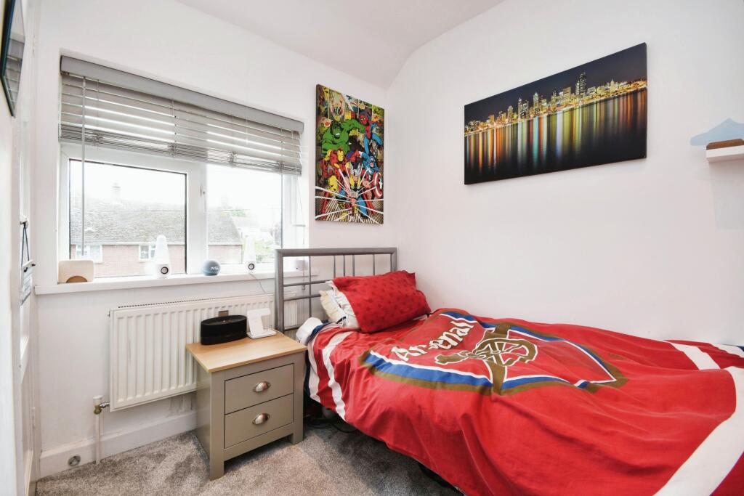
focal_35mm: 15
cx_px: 372
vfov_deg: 77.3
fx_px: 310
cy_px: 248
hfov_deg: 100.4
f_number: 8
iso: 320
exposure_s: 1/30
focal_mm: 10
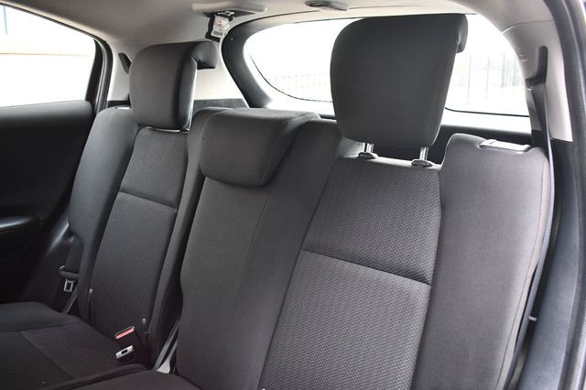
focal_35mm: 30
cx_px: 293
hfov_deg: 62.0
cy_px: 195
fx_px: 488
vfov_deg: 43.6
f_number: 3.8
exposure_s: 1/125
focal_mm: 20
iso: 2000
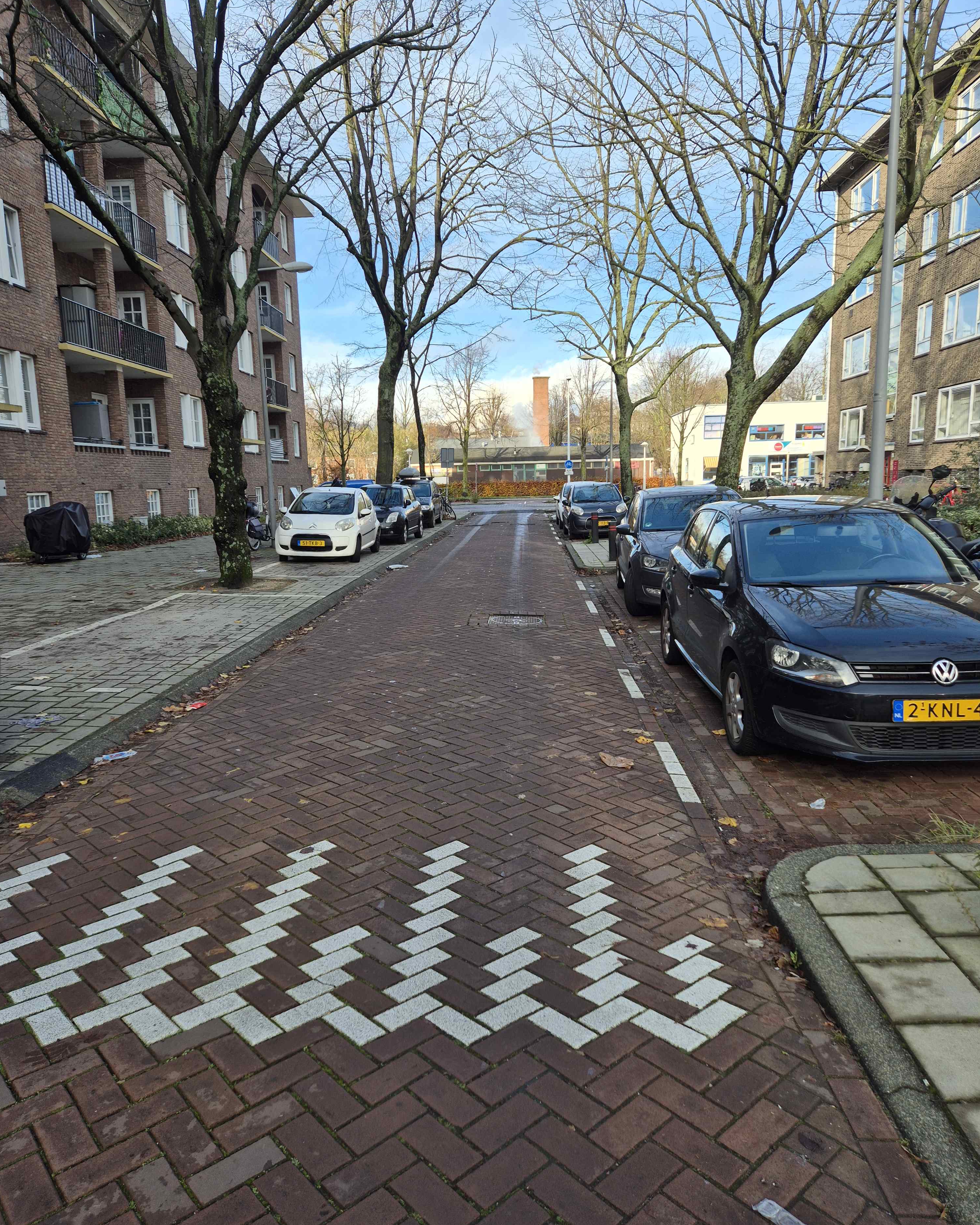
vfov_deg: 70.3
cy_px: 614
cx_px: 490
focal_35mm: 24
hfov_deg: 58.8
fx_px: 870
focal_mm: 5.4
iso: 25
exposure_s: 1/514
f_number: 1.8
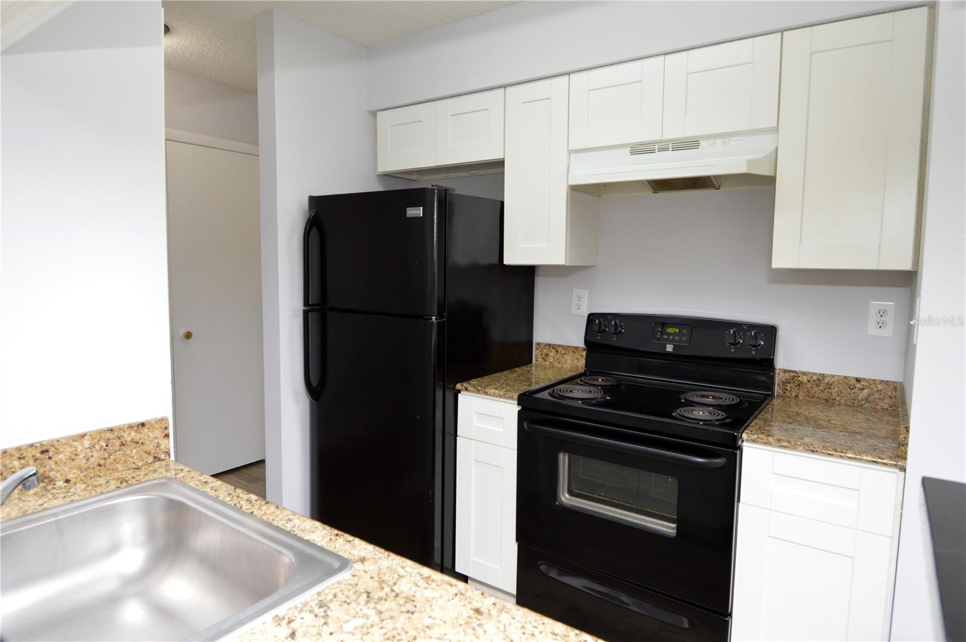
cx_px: 483
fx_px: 482
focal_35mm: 18
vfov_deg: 67.3
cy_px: 321
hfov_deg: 90.1
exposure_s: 1/60
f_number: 4
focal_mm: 12
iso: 400
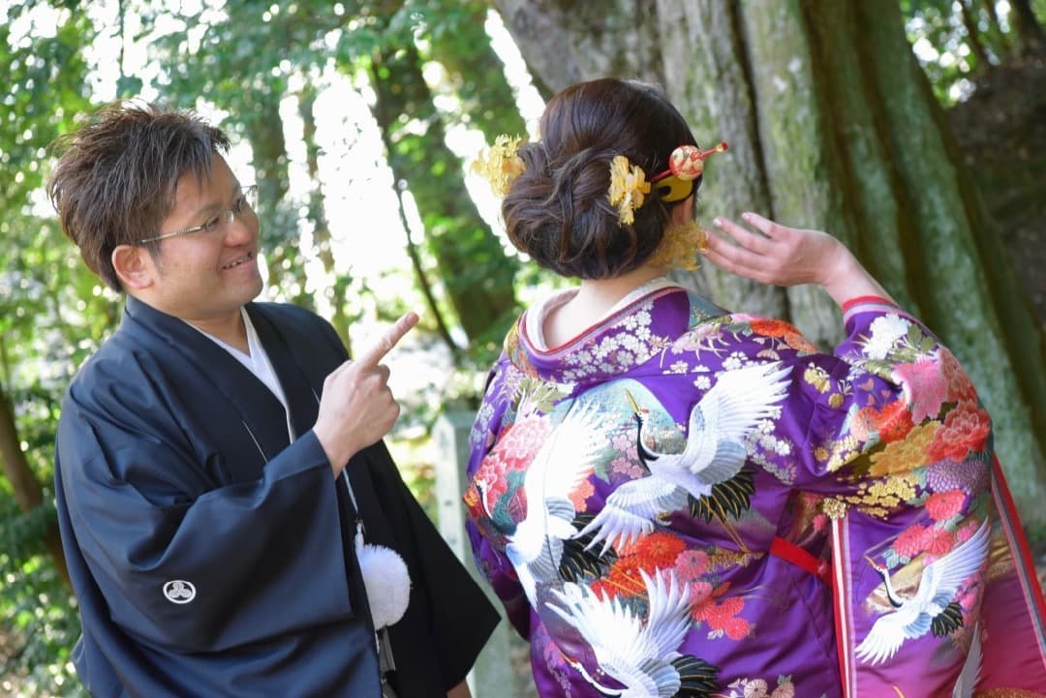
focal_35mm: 70
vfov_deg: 19.5
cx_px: 523
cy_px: 349
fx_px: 2035
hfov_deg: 28.8
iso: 2000
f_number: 5.6
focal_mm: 70
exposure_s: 1/160
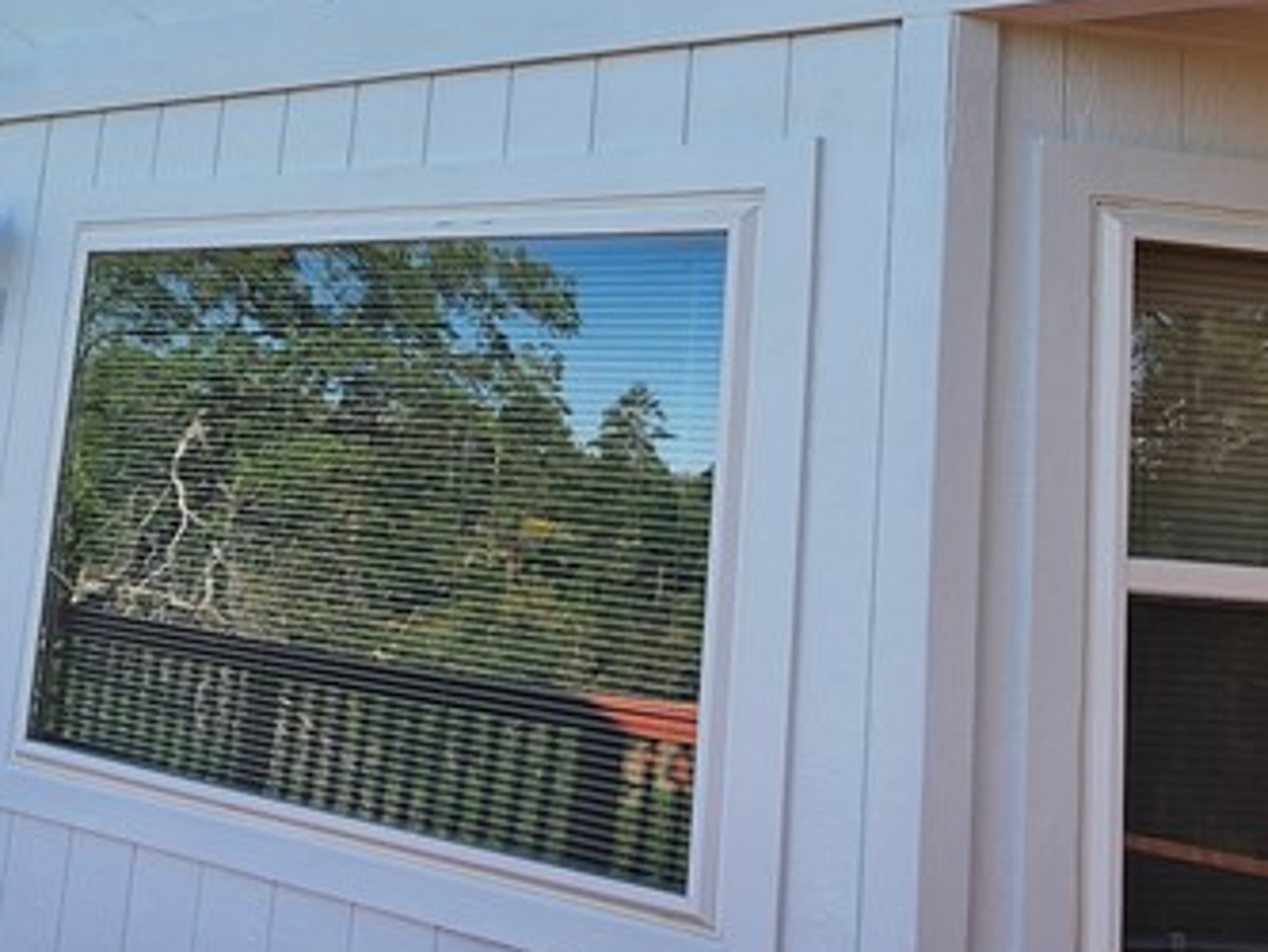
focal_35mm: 40
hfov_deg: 46.8
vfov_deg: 35.0
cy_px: 206
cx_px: 613
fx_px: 1466
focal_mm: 2.2
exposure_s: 1/523
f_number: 2.2
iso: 50
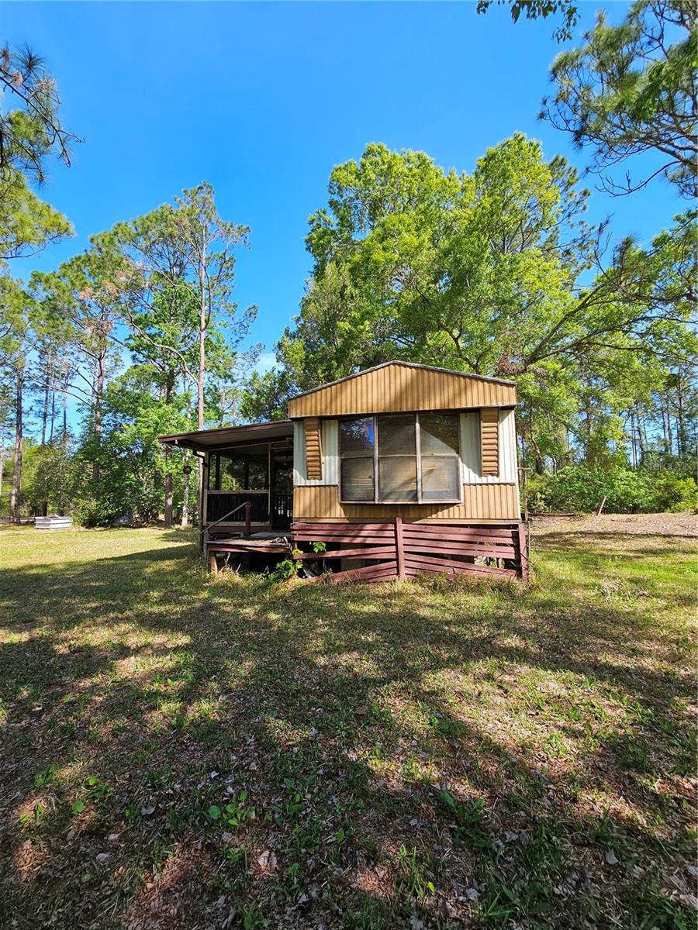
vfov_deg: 106.2
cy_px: 465
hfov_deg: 89.9
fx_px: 350
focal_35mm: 13
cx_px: 349
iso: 50
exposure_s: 1/711
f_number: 2.2
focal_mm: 2.2
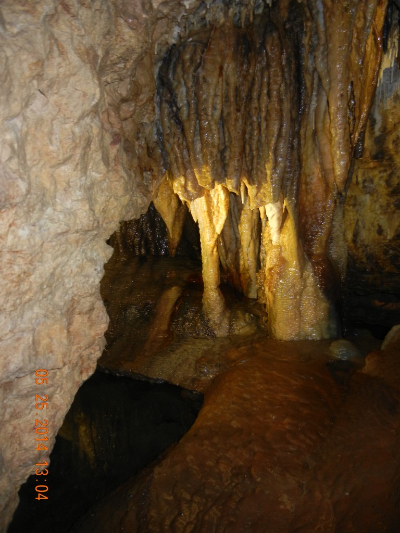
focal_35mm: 30
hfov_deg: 46.8
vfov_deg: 60.0
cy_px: 266
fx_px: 462
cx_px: 200
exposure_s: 1/30
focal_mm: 5.4
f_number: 3.5
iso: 200
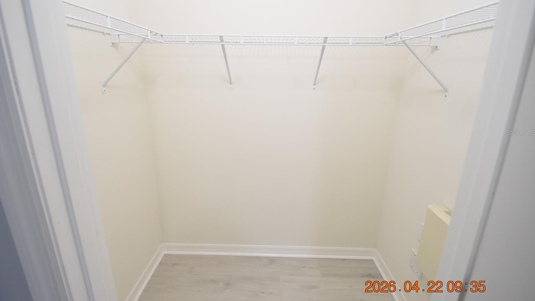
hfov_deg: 99.4
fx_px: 227
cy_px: 132
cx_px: 265
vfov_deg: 66.9
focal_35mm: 16
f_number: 3.5
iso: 1400
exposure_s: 1/60
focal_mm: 10
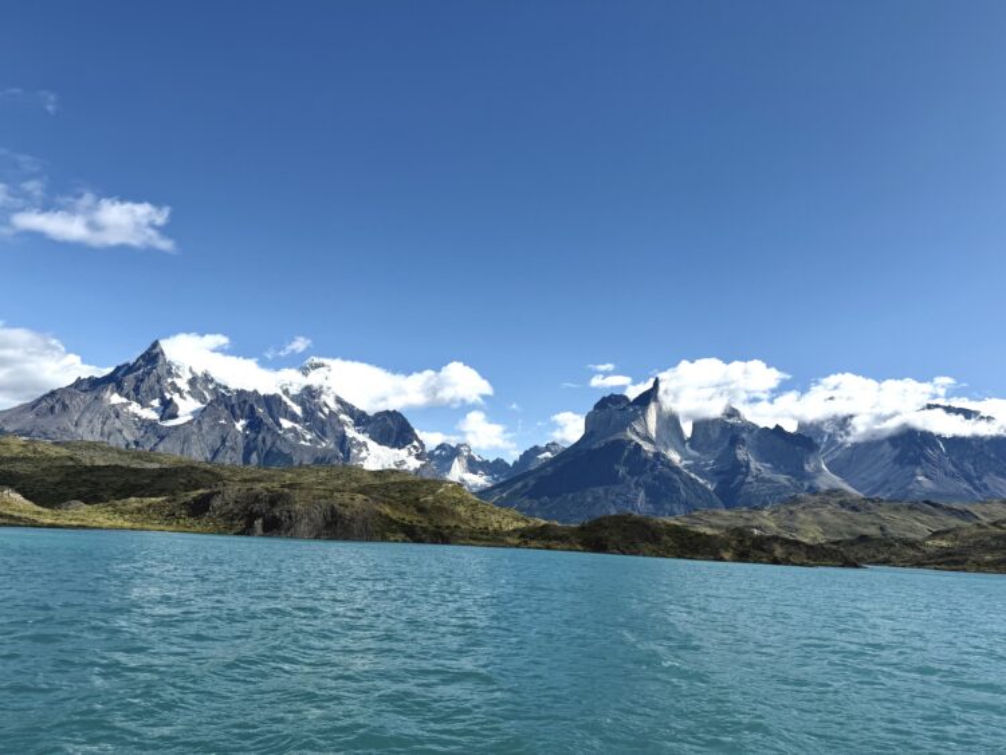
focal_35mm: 24
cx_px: 503
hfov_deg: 71.6
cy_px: 378
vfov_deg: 56.8
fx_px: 698
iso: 80
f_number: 1.78
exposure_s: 1/7353
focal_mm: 6.76
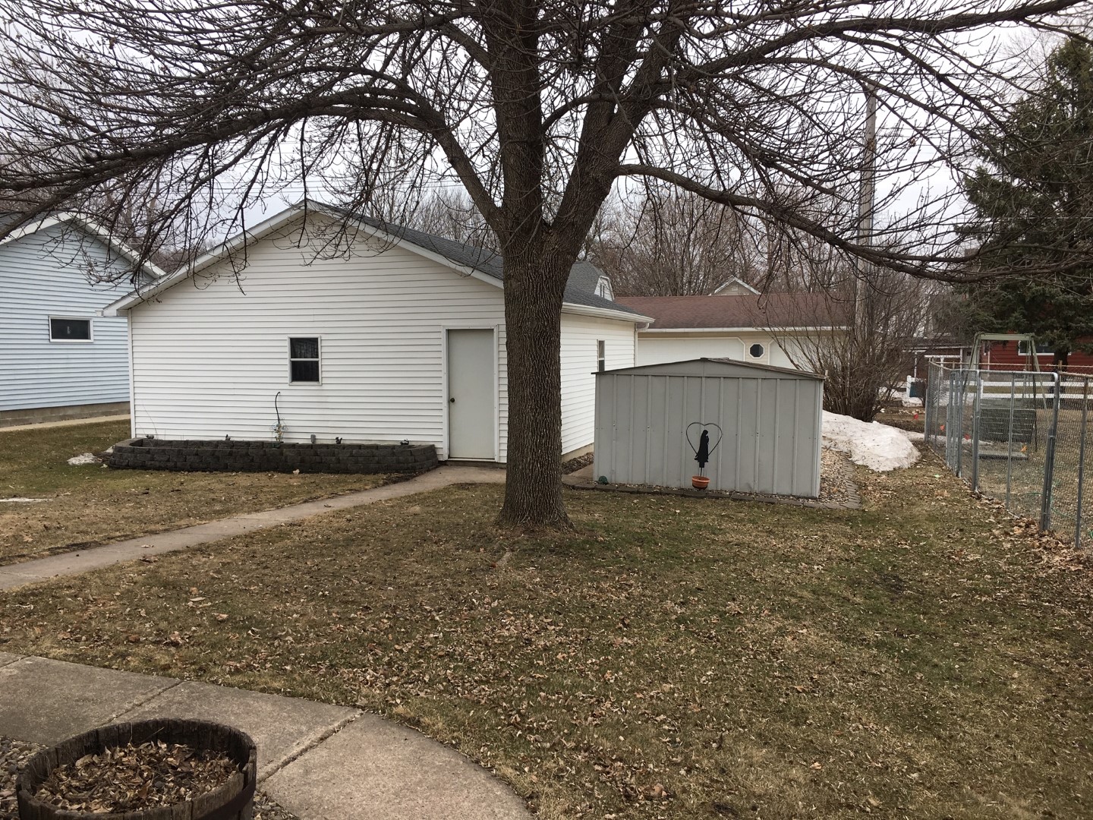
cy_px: 410
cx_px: 546
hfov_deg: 61.7
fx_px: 916
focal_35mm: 29
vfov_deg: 48.2
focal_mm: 4.15
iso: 25
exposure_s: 1/267
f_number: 2.2
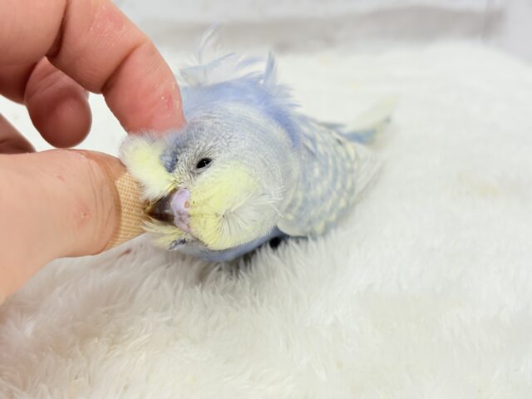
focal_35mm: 52
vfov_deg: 28.0
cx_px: 266
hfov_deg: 36.8
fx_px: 799
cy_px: 200
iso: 40
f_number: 1.6
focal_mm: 5.96
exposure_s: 1/50
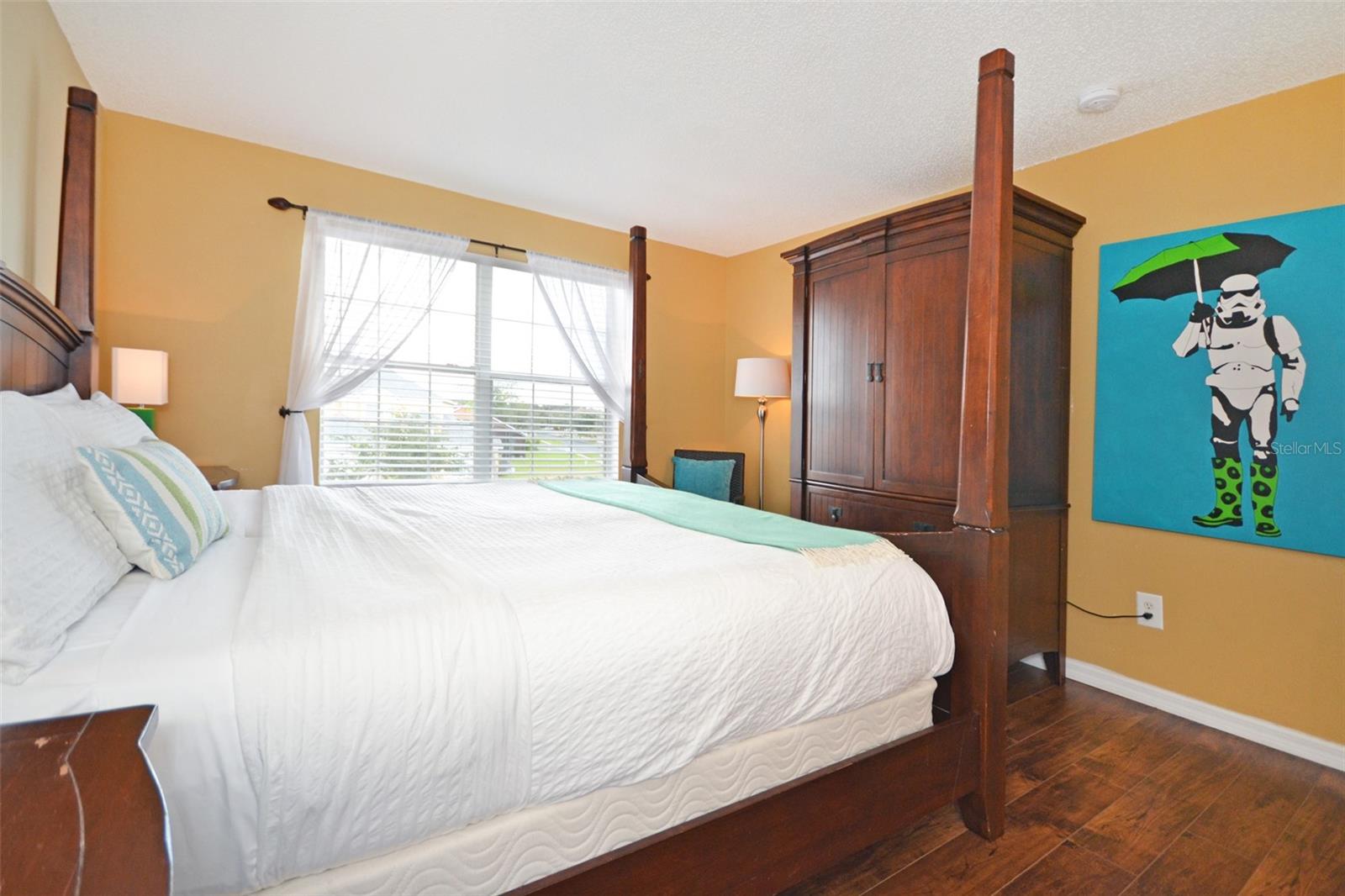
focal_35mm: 15
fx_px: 560
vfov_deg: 77.3
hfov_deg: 100.4
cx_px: 672
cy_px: 448
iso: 400
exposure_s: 1/60
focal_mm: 10
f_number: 4
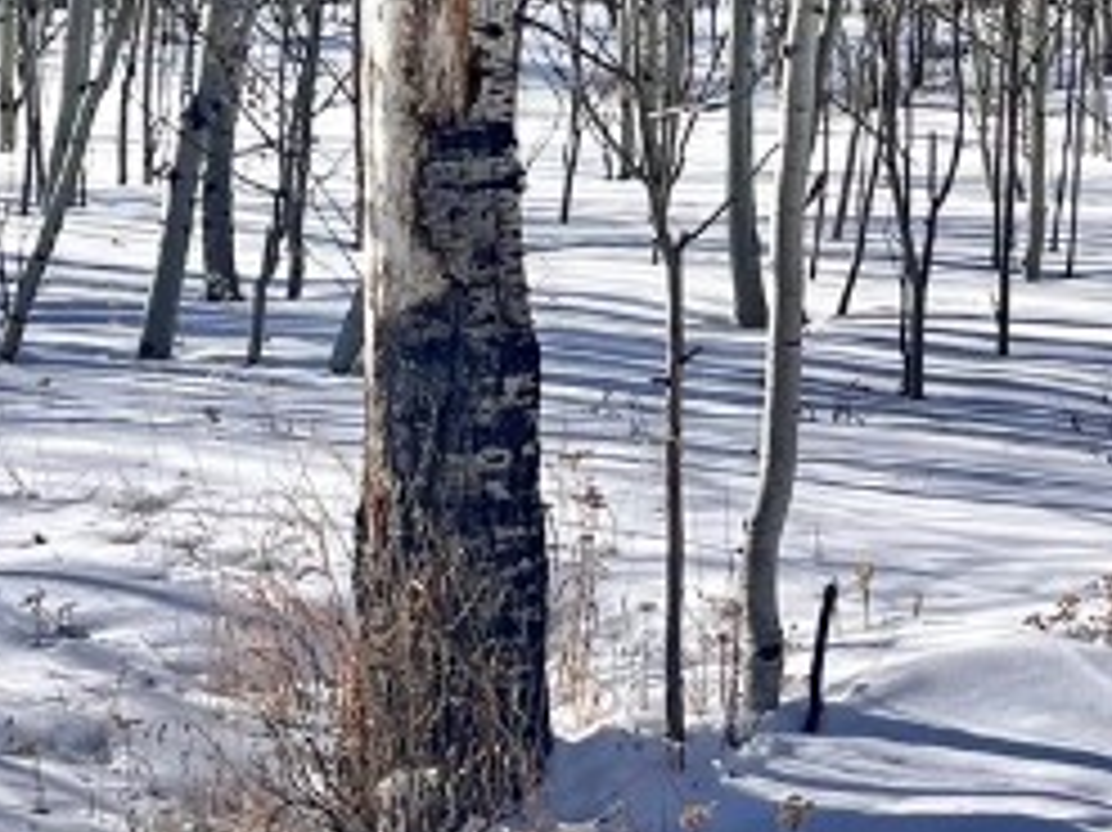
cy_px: 108
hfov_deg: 17.5
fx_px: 3468
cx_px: 1261
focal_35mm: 108
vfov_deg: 13.6
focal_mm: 5.1
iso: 50
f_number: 1.6
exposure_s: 1/4854
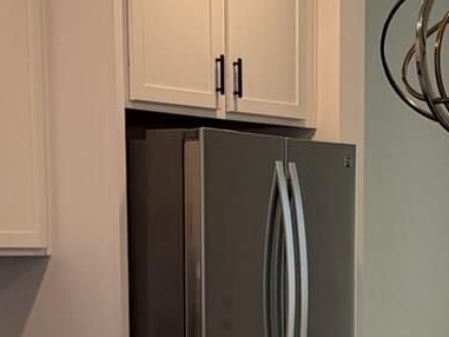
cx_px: 372
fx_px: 1674
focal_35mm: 129
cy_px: 488
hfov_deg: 15.2
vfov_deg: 11.1
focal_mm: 6.76
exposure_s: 1/174
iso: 200
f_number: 1.78
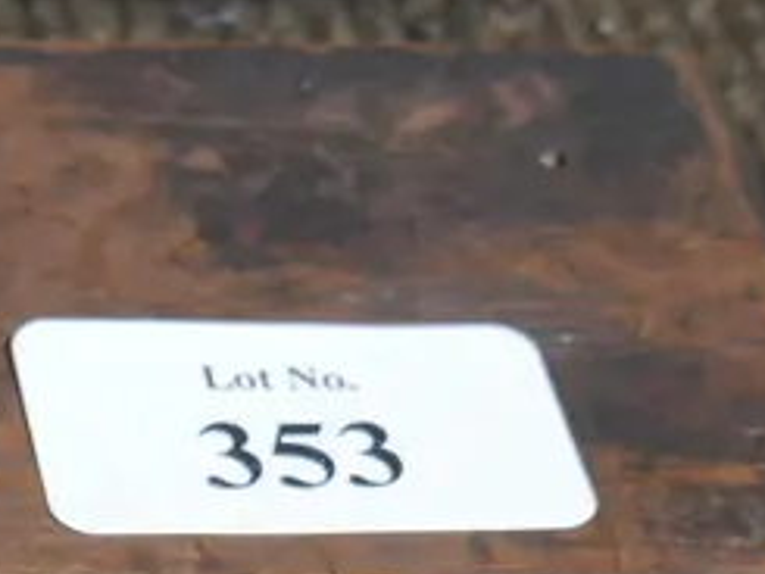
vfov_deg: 7.1
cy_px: 114
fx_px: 4621
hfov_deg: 9.2
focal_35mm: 209
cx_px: -450
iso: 1000
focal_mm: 25
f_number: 5.3
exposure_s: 1/60
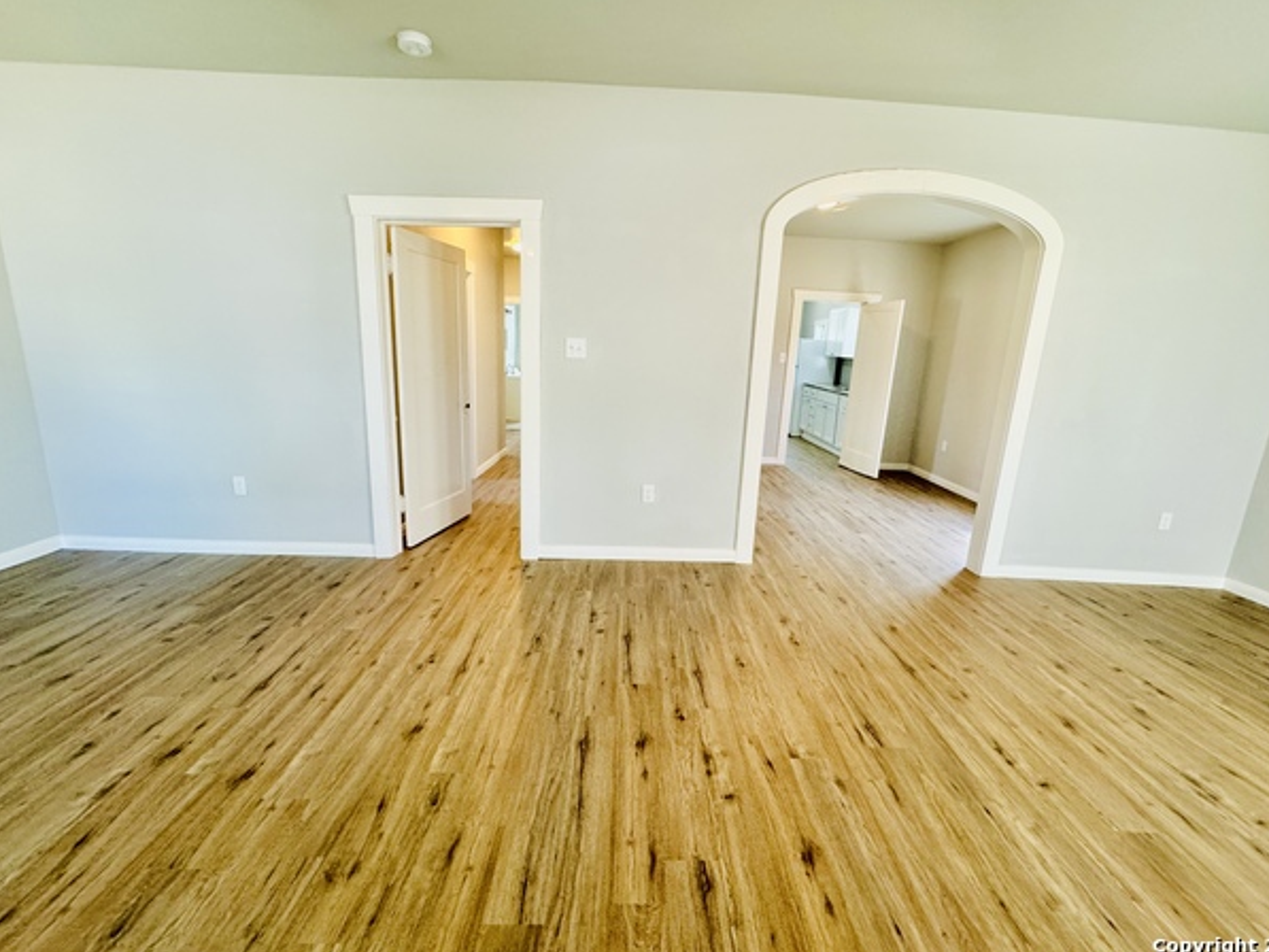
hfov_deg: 98.2
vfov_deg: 81.8
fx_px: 550
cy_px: 474
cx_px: 642
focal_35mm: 15
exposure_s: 1/120
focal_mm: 2.22
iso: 320
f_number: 2.2
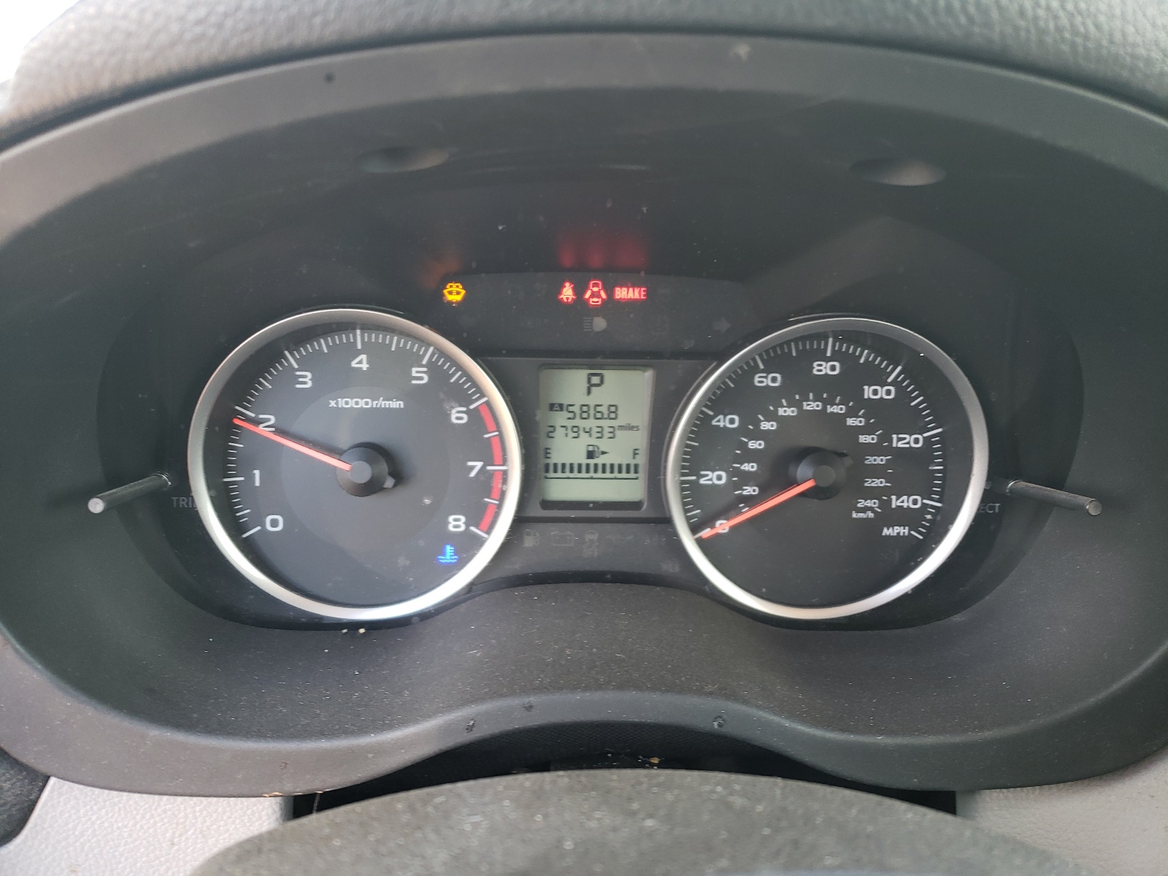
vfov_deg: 53.1
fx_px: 877
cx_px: 584
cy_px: 438
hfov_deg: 67.3
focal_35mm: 26
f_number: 1.5
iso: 60
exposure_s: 1/60.2
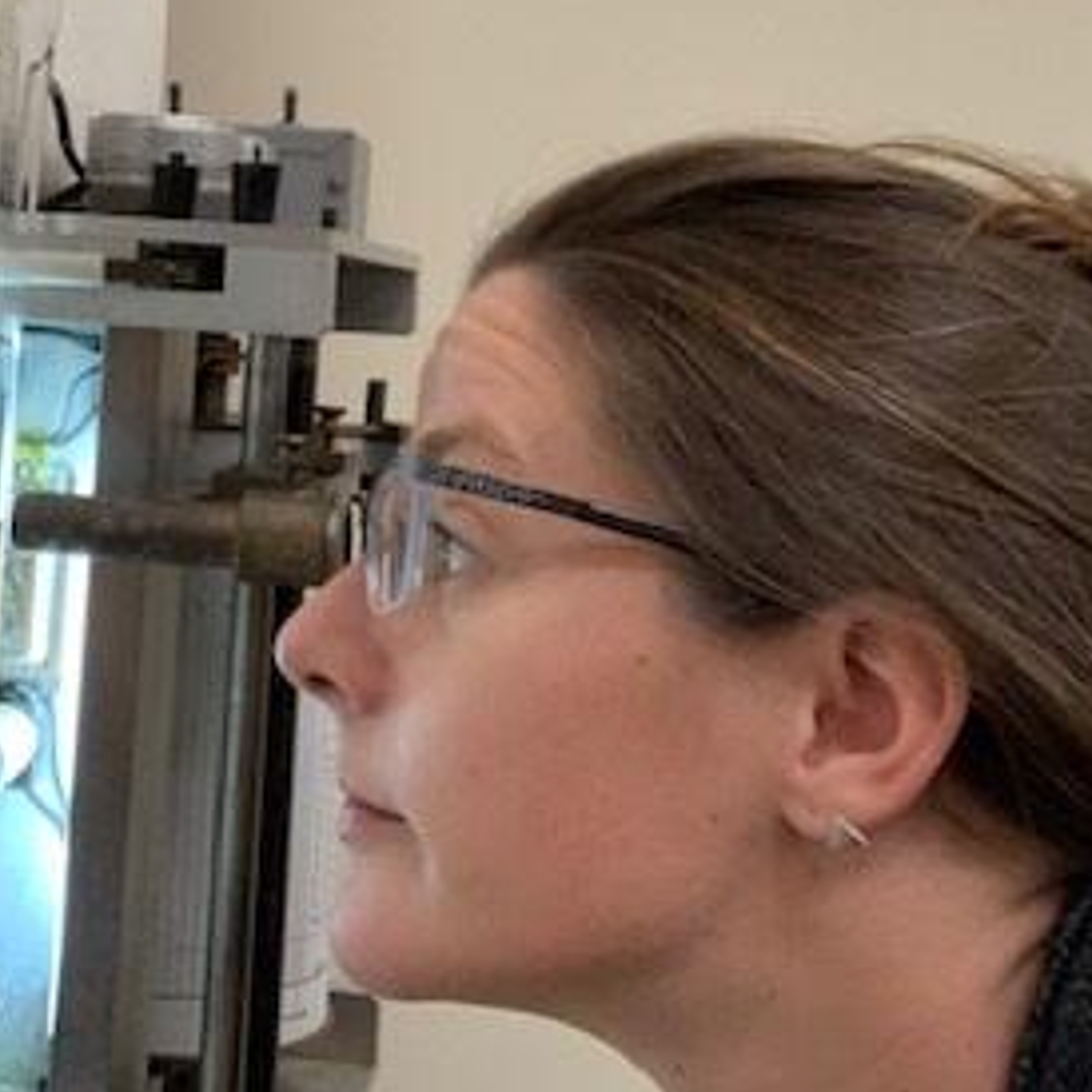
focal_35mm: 66
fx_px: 2356
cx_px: 303
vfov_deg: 24.9
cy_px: 12
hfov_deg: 25.8
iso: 200
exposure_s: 1/60
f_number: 2.2
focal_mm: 2.87
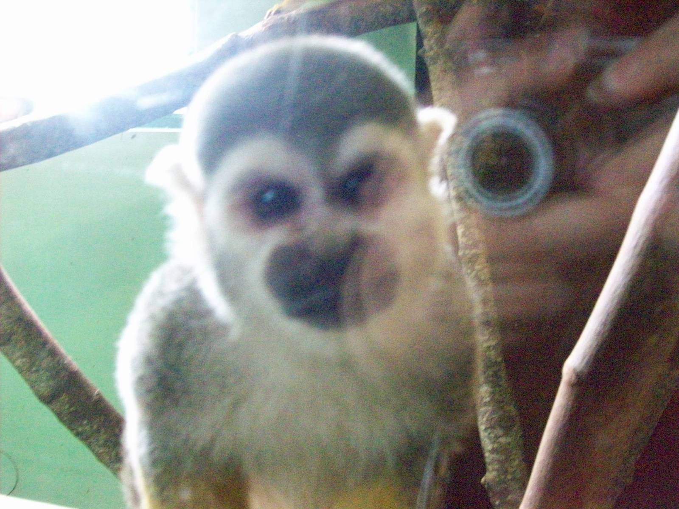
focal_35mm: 36
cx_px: 340
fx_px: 706
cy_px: 254
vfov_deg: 39.7
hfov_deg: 51.4
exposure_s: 1/20.4
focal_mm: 6
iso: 800
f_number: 2.7
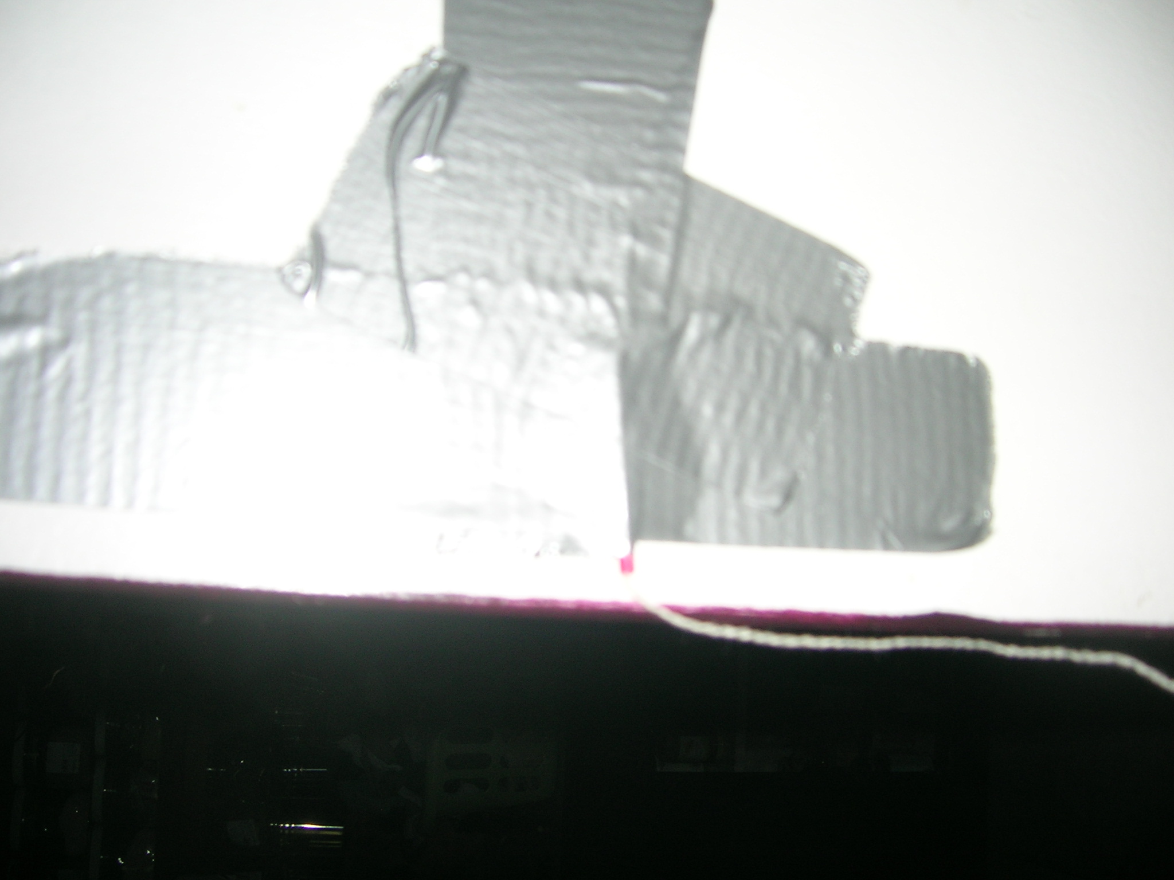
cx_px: 587
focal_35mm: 35
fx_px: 1187
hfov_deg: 52.6
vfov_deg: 40.7
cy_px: 440
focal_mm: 5.4
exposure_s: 1/60.1
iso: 50
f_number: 2.8
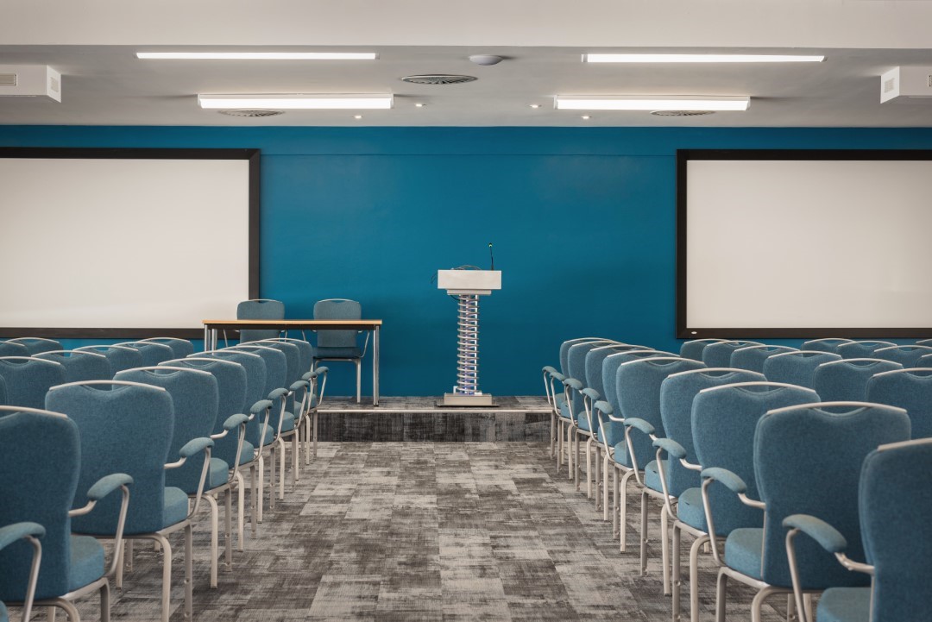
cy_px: 311
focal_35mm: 70
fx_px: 1813
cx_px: 466
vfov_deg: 19.5
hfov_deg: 28.8
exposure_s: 1/100
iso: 1000
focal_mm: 70
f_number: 8
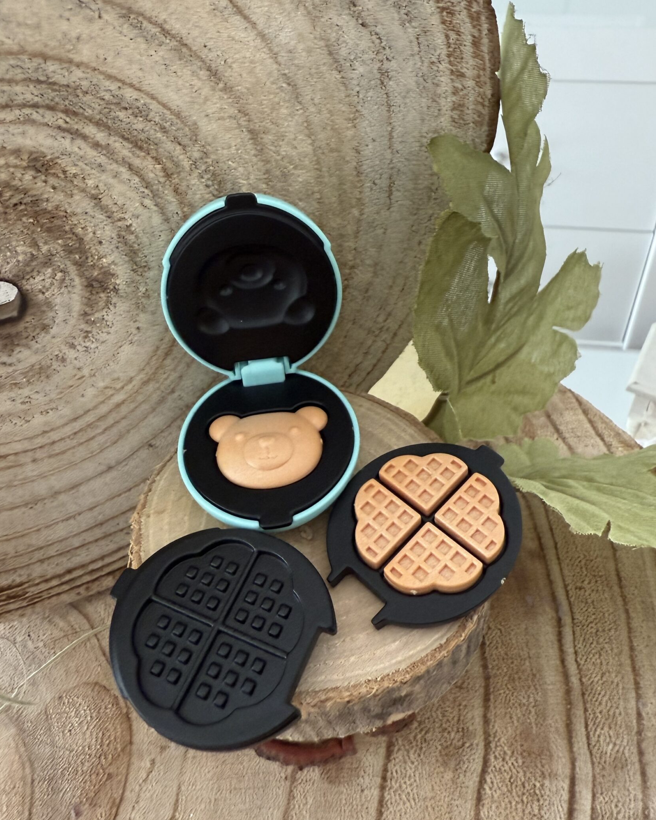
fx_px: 704
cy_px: 362
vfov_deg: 60.3
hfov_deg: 49.9
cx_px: 351
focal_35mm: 29
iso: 320
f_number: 2.2
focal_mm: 2.22
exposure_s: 1/97
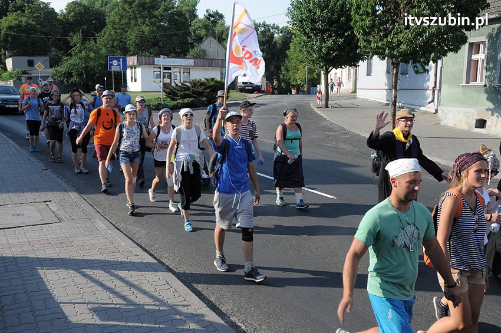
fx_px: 521
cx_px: 250
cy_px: 166
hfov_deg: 51.3
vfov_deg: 35.4
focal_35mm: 38
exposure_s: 1/400
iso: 400
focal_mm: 25
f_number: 10
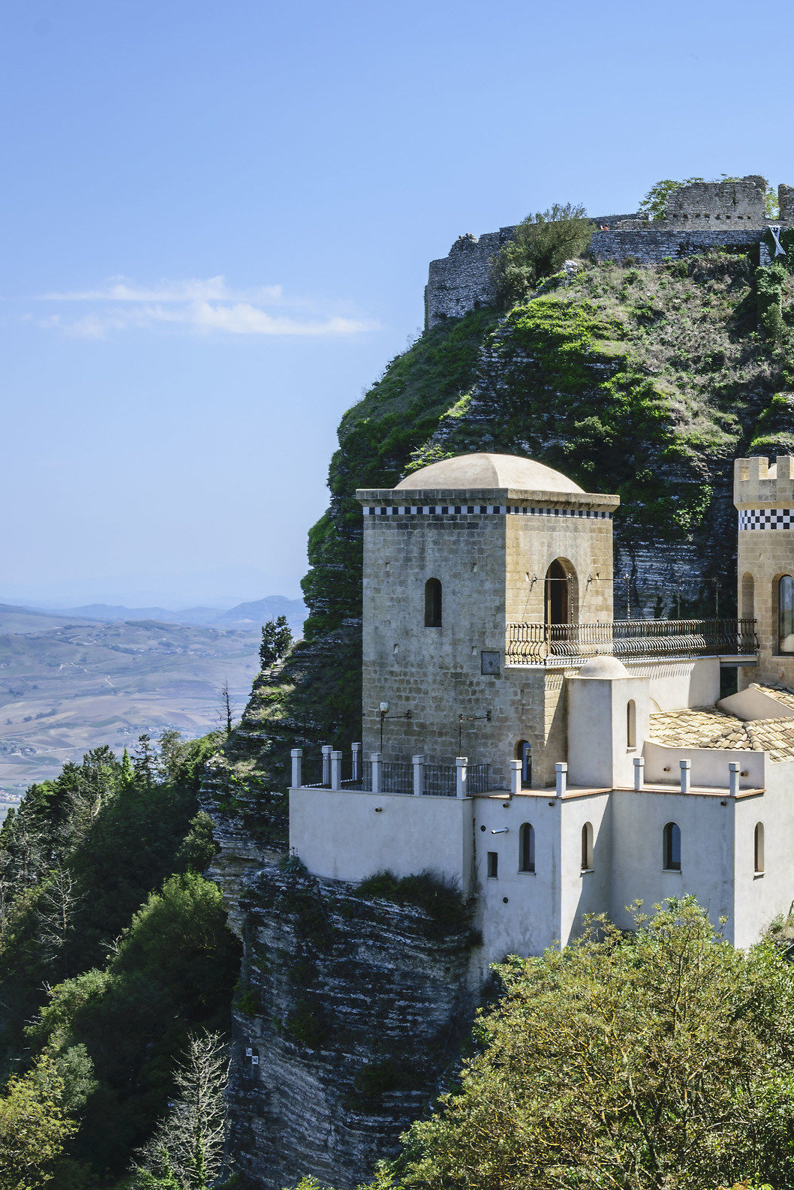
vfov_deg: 33.9
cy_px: 599
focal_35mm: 59
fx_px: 1951
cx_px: 865
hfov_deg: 21.8
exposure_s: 1/80
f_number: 13
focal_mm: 26
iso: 100
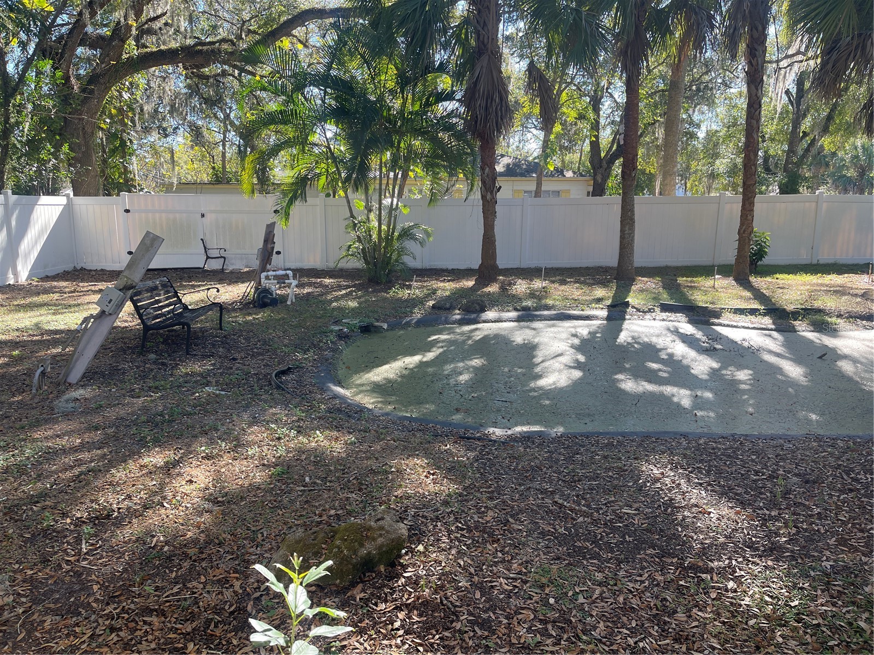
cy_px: 328
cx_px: 437
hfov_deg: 69.4
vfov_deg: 54.9
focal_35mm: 25
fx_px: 631
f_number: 1.6
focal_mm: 5.1
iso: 32
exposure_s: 1/373
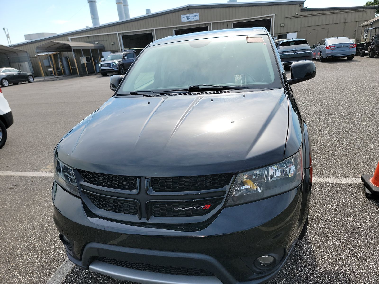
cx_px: 190
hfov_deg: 71.6
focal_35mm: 24
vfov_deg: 56.8
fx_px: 263
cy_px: 142
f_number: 1.8
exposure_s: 1/506
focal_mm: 6.7
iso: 50
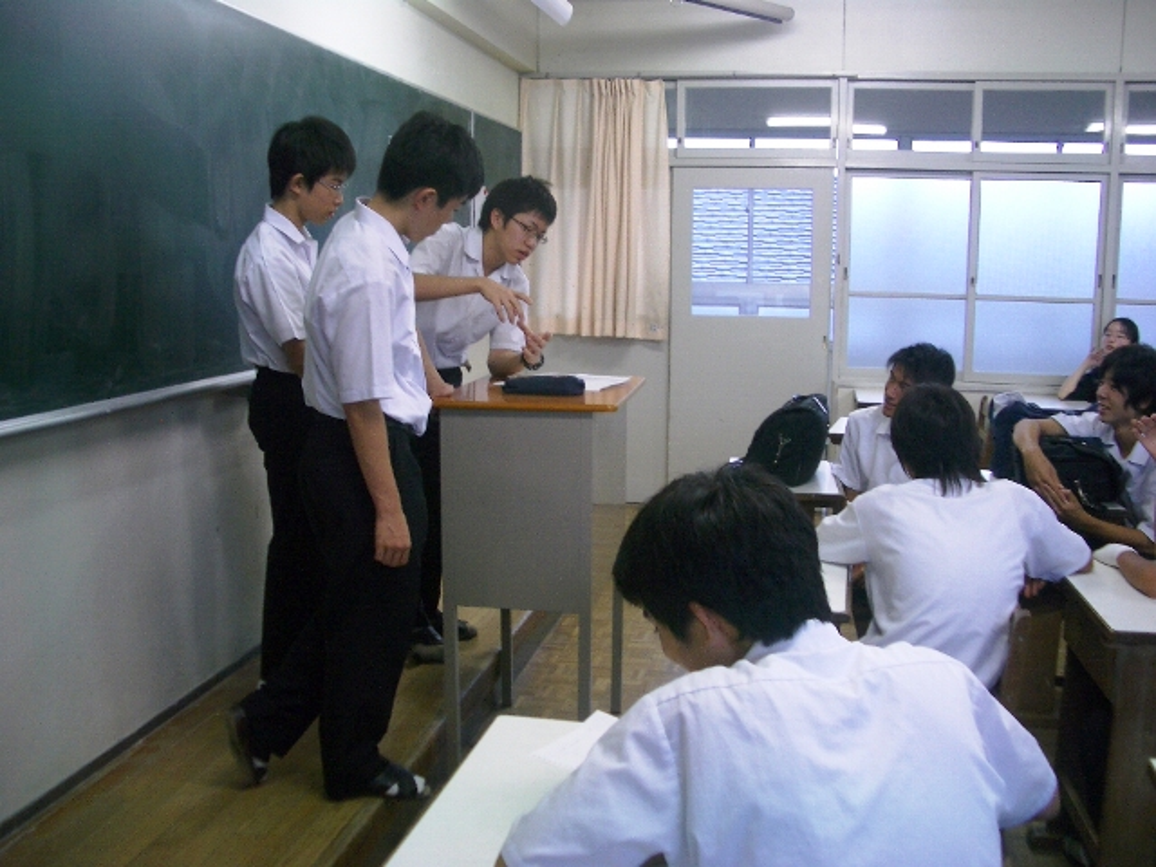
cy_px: 434
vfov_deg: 40.7
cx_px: 578
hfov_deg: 52.6
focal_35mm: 35
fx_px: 1169
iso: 100
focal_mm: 5.8
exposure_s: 1/40
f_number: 2.6
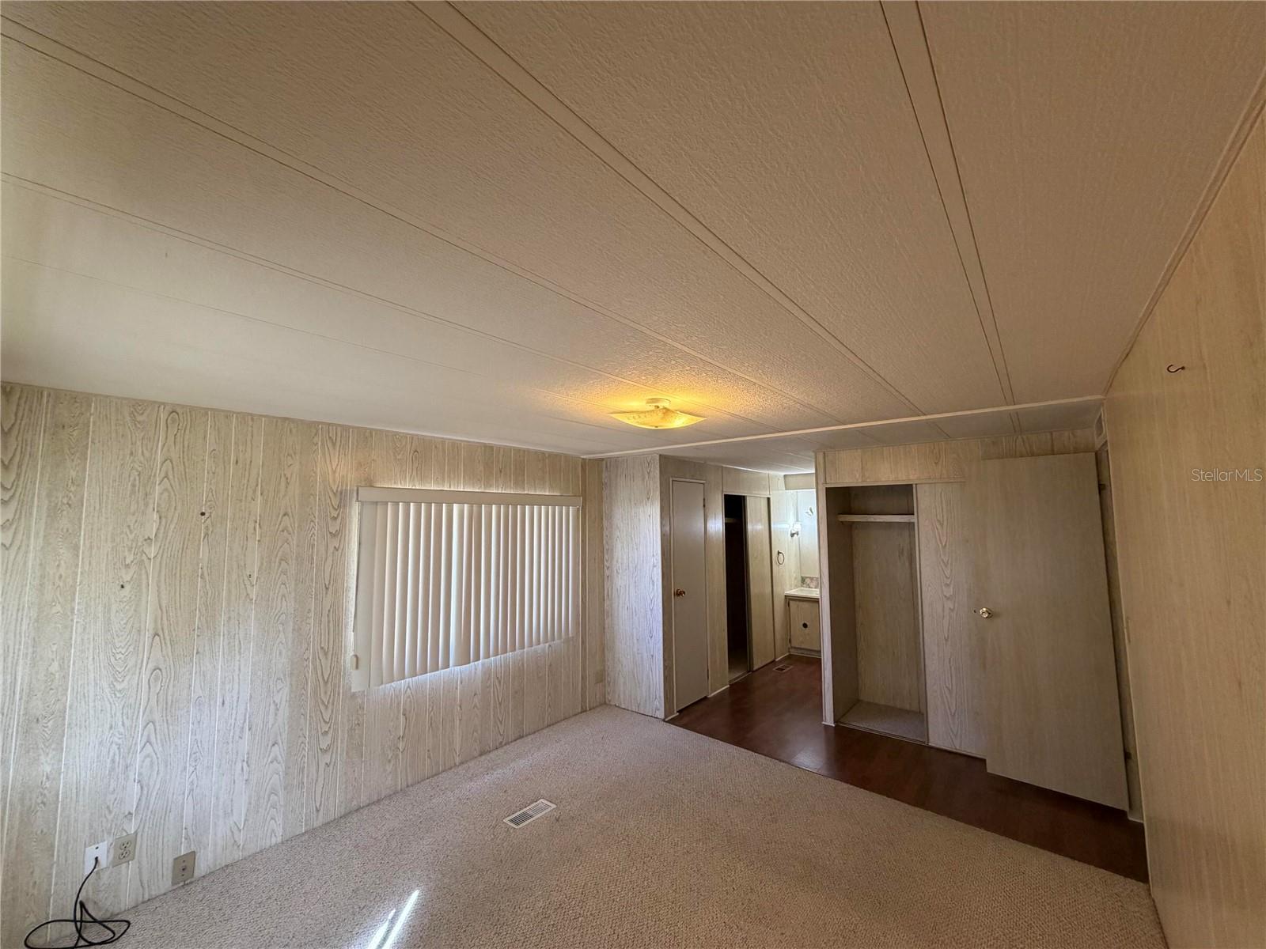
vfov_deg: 85.7
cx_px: 633
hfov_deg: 102.1
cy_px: 474
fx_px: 512
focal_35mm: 14
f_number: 2.2
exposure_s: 1/120
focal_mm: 2.22
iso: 320
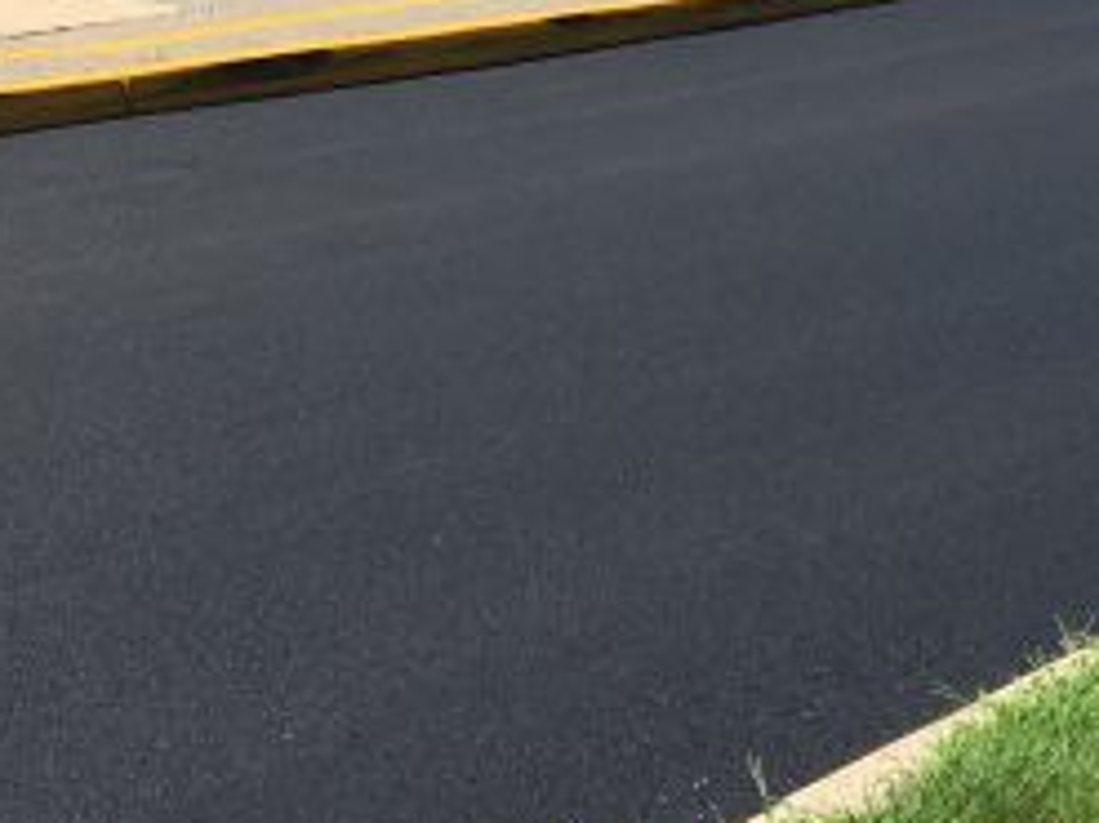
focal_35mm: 94
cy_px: -58
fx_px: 2983
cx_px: 476
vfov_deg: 15.3
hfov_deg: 20.9
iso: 25
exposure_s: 1/1923
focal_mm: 4.15
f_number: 2.2
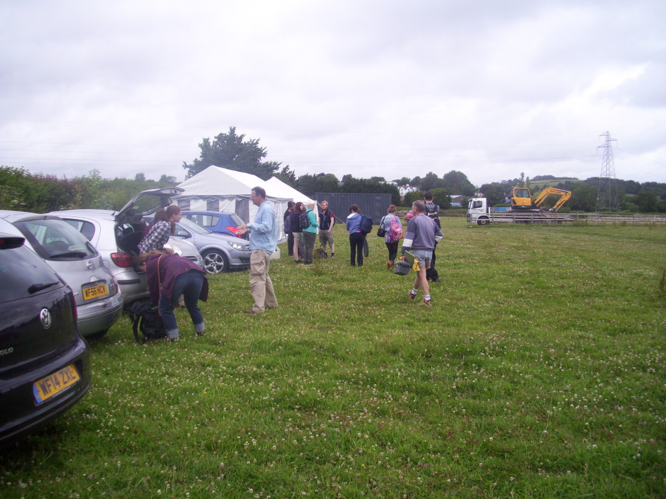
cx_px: 333
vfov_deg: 44.2
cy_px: 250
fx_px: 616
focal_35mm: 32
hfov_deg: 56.8
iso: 80
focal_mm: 5.7
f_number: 2.9
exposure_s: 1/320
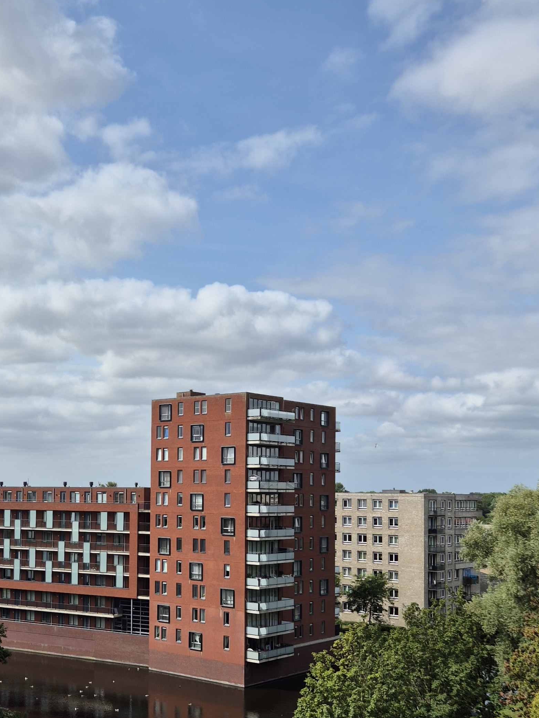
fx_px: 914
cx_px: 134
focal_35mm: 44
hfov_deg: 32.3
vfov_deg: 42.5
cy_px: 465
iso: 25
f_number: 1.8
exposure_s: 1/2912
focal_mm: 5.4
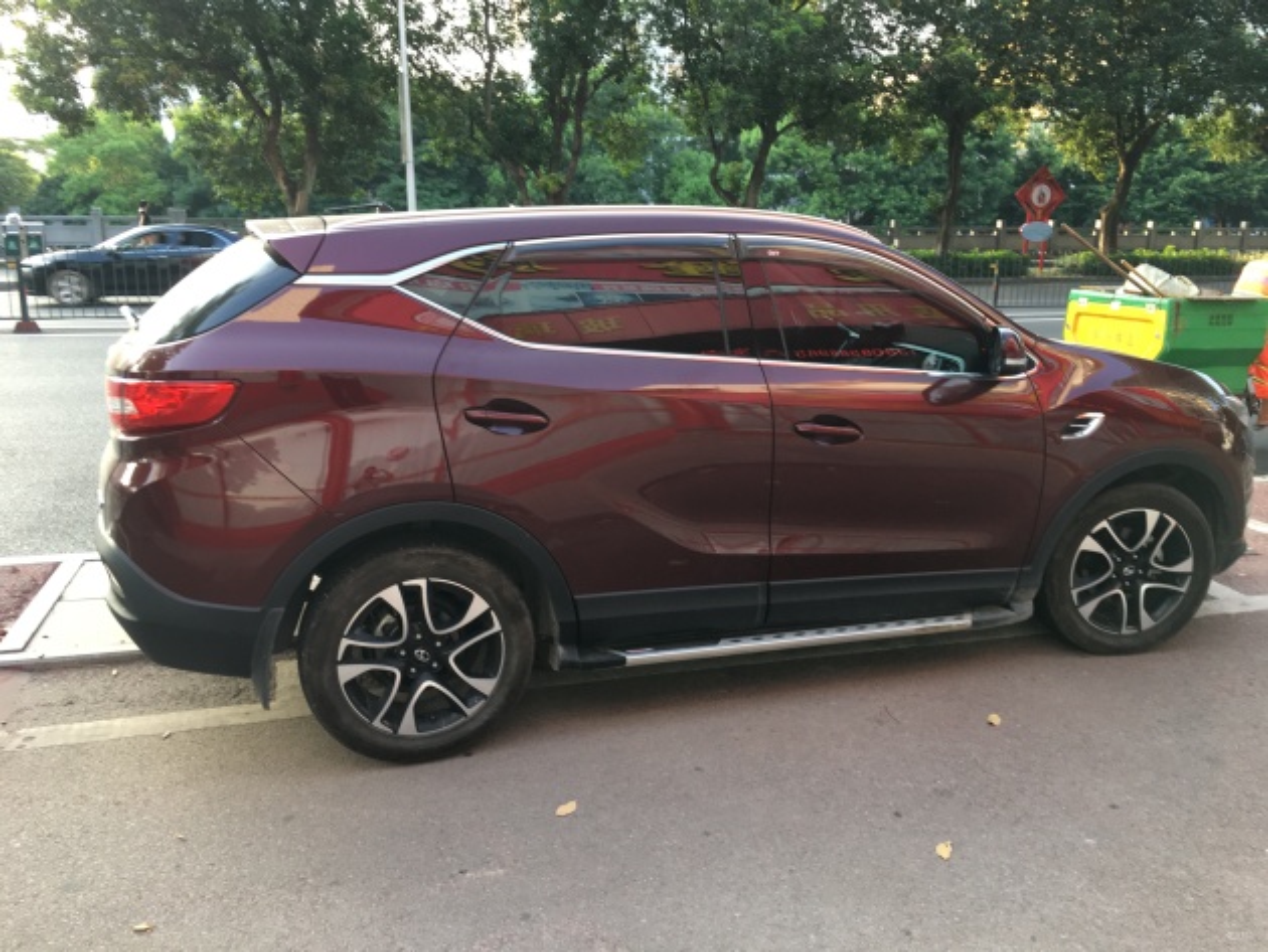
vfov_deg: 48.3
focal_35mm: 29
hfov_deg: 61.6
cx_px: 634
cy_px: 476
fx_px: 1063
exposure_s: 1/100
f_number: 2.2
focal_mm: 4.15
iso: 40
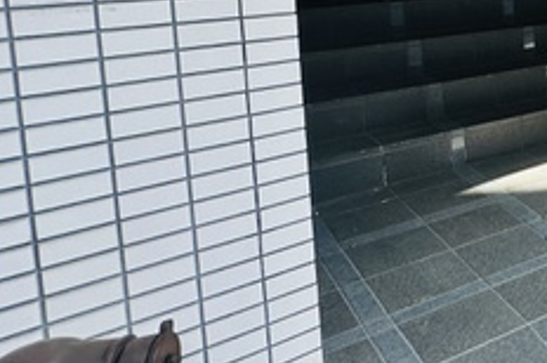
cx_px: 787
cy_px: -15
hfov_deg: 29.9
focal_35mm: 44
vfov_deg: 28.2
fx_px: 668
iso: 40
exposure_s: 1/237
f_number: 2.2
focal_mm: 2.22
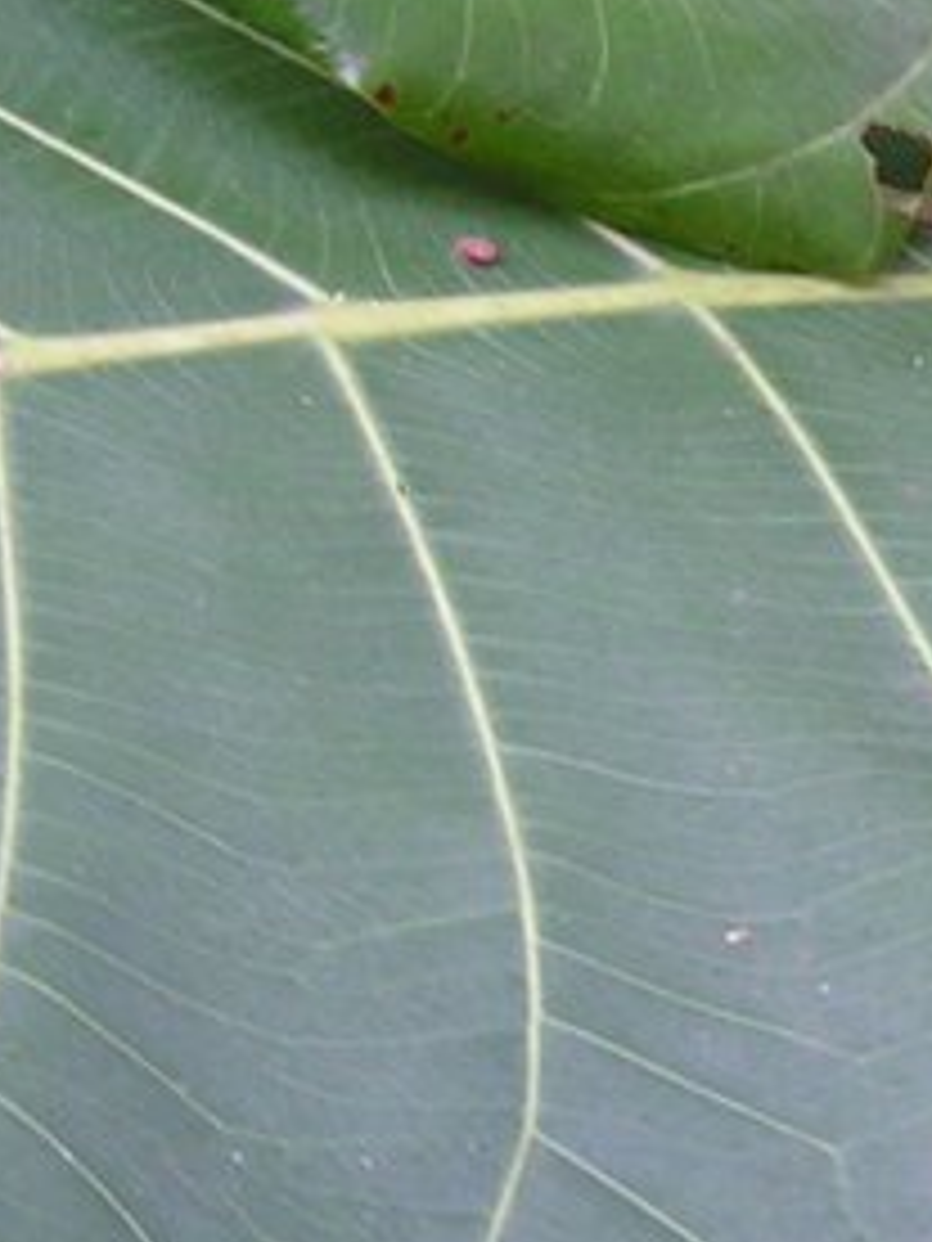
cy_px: 198
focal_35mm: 141
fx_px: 5062
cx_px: 1261
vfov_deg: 13.9
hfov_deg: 10.3
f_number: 2.8
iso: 50
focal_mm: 6.3
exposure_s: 1/50
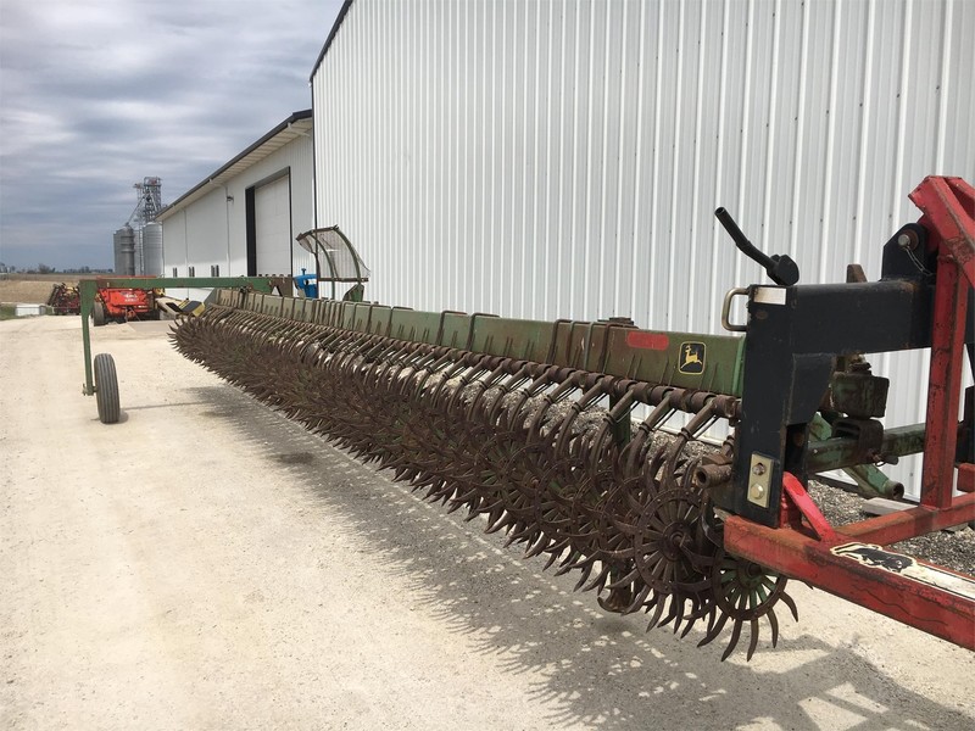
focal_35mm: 29
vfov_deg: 48.2
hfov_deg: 61.7
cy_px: 366
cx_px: 488
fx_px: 817
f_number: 2.2
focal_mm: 4.15
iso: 25
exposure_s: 1/2024
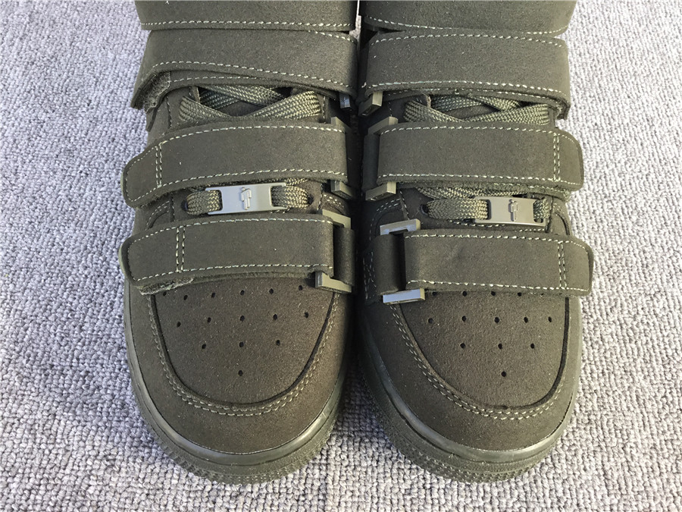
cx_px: 341
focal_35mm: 31
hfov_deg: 58.4
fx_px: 611
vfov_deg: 45.4
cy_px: 256
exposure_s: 1/100
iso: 40
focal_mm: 3.3
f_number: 2.4
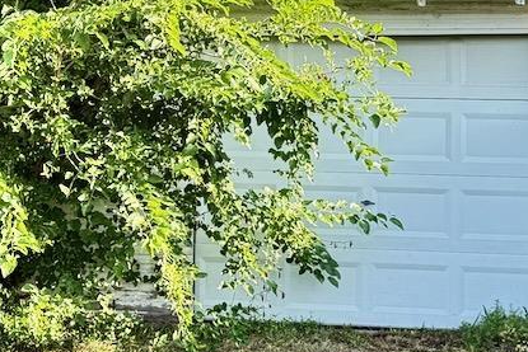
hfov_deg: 26.0
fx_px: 1130
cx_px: 134
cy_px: 81
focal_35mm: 77
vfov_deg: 17.6
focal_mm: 6.76
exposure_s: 1/377
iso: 100
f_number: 1.78
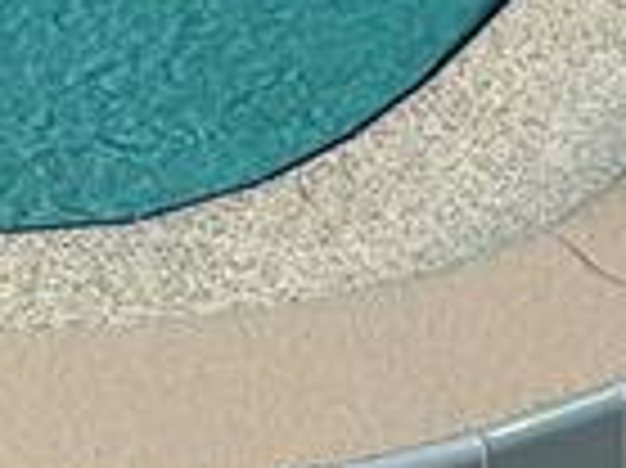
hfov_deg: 11.2
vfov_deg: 7.2
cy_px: -1066
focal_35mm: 177
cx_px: 203
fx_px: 3198
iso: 80
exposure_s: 1/14286
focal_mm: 6.76
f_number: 1.78
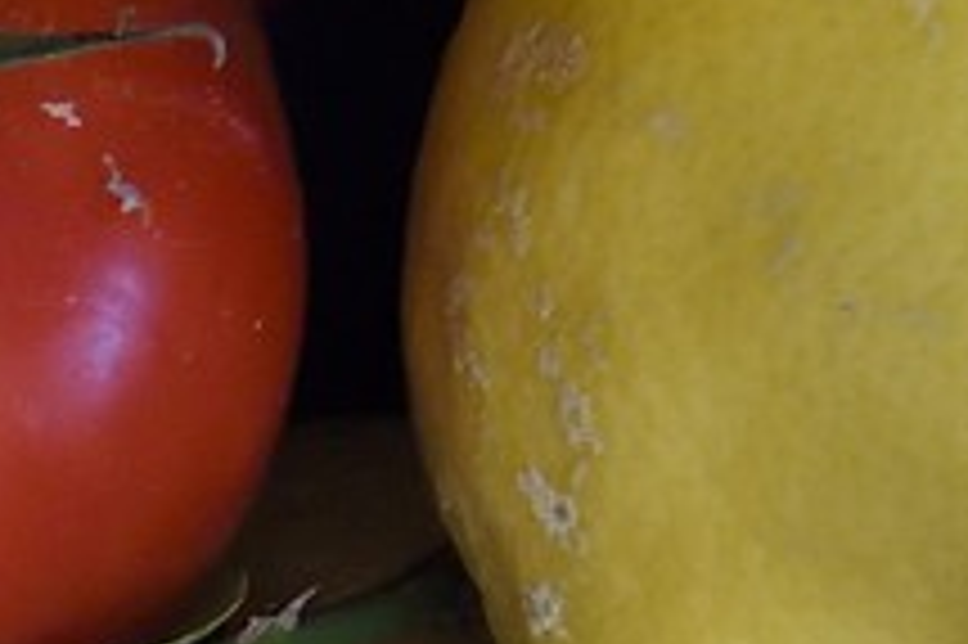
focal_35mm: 431
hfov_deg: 4.5
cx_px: -2242
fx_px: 11580
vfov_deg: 3.1
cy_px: 1630
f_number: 11
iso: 3200
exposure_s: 1/60
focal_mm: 58
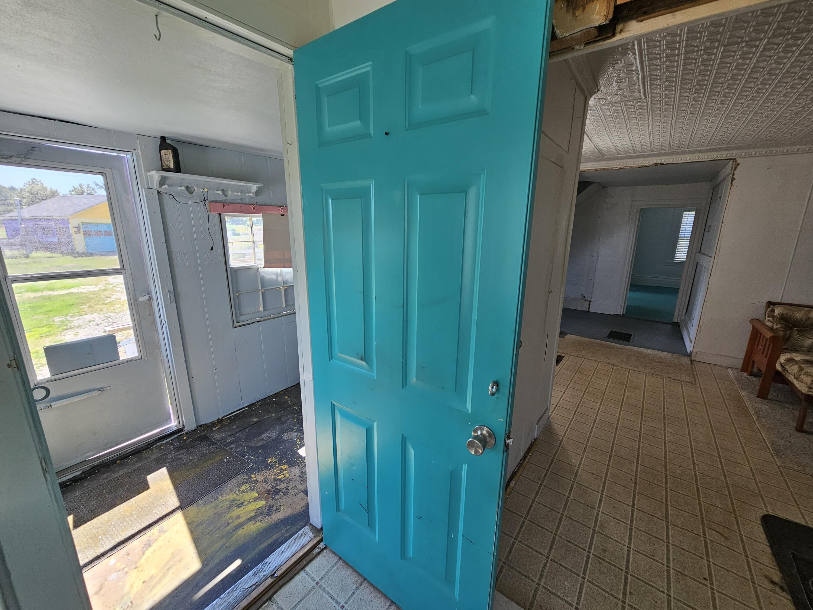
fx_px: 305
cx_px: 406
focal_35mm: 13
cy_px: 305
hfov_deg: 106.2
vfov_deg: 89.9
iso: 64
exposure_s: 1/120
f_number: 2.2
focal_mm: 2.2
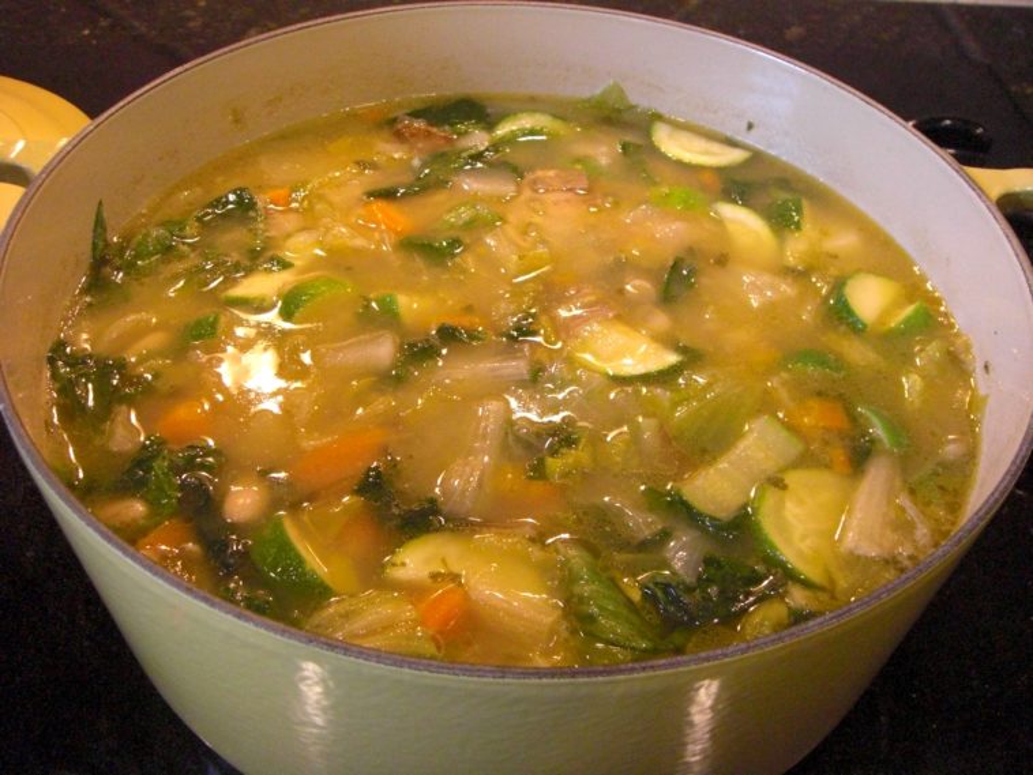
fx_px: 1134
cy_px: 388
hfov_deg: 49.0
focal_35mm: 38
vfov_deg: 37.7
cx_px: 516
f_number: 2.7
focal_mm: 6.2
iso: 400
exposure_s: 1/50
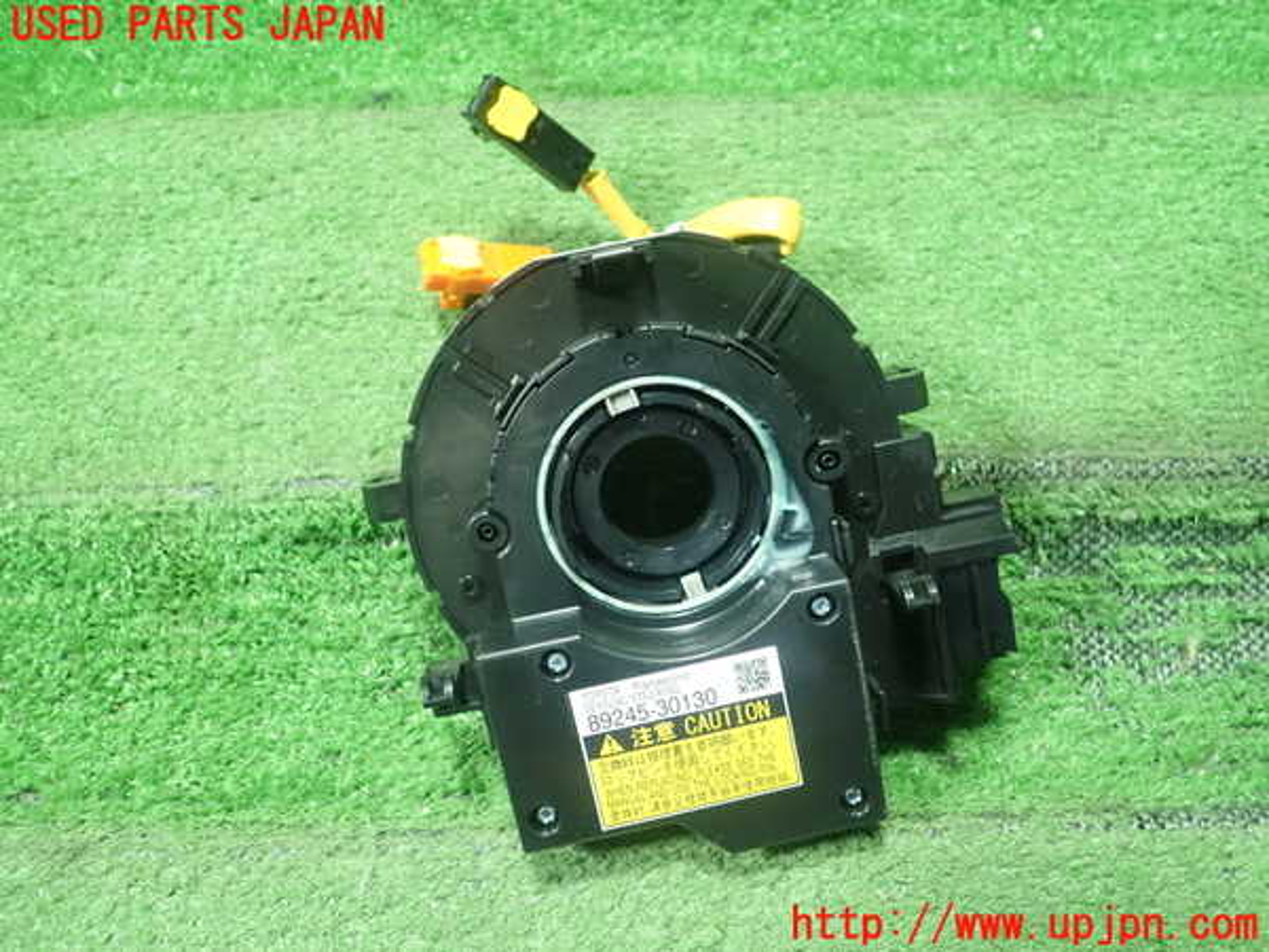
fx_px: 1100
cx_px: 634
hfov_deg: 60.0
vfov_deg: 46.8
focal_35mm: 30
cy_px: 476
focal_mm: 5.5
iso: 800
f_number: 2.3
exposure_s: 1/100
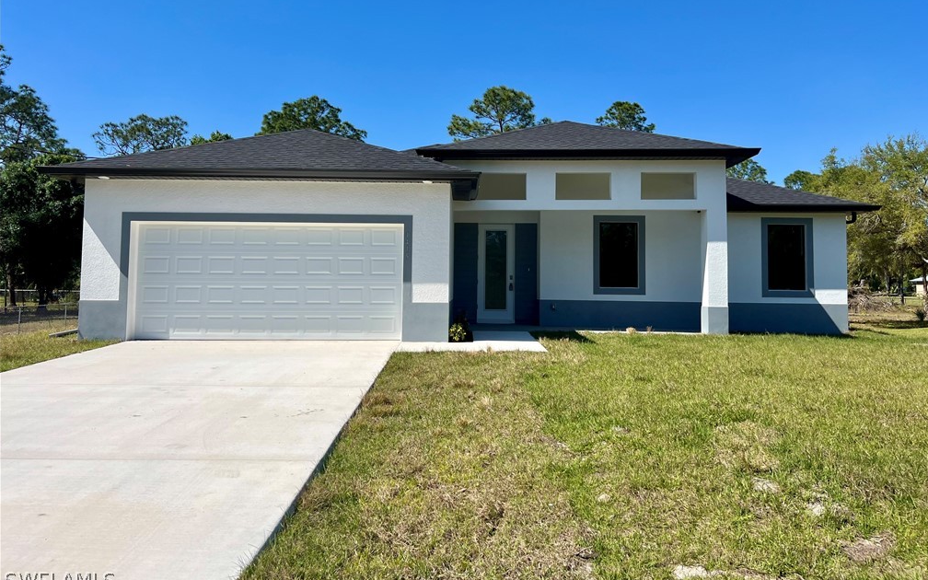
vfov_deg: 44.4
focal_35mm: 28
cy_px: 241
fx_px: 708
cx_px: 470
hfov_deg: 66.5
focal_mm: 5.7
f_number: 1.5
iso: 50
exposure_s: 1/5319
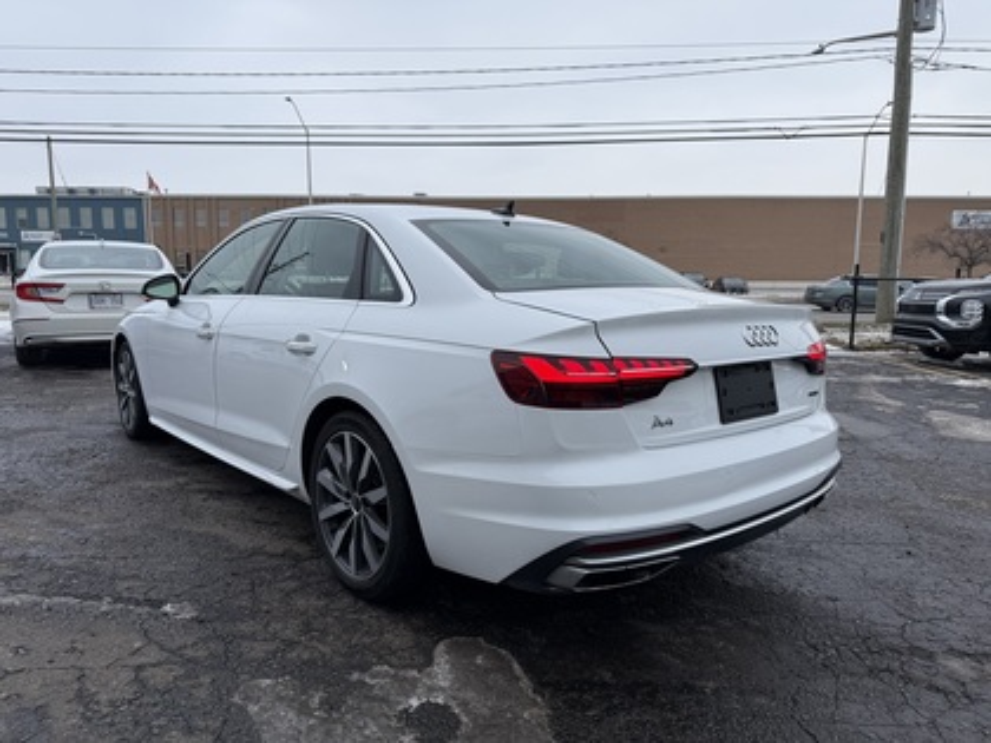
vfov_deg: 56.8
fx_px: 687
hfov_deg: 71.6
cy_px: 372
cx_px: 496
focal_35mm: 24
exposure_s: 1/1060
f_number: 1.78
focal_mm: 6.76
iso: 80
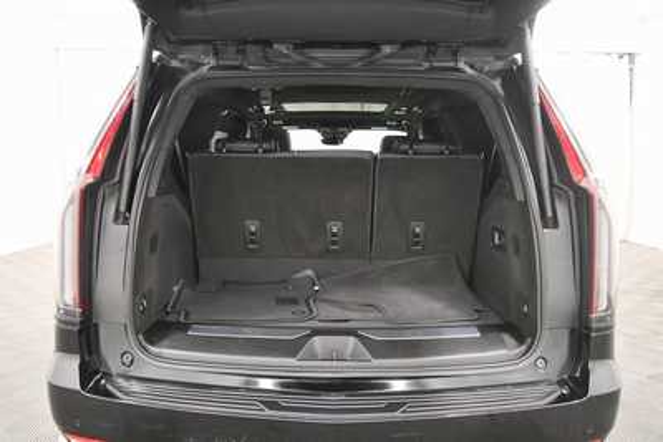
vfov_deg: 48.0
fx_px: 497
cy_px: 221
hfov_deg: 67.4
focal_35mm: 27
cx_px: 332
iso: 3200
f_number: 5.6
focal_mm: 18
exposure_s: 1/80
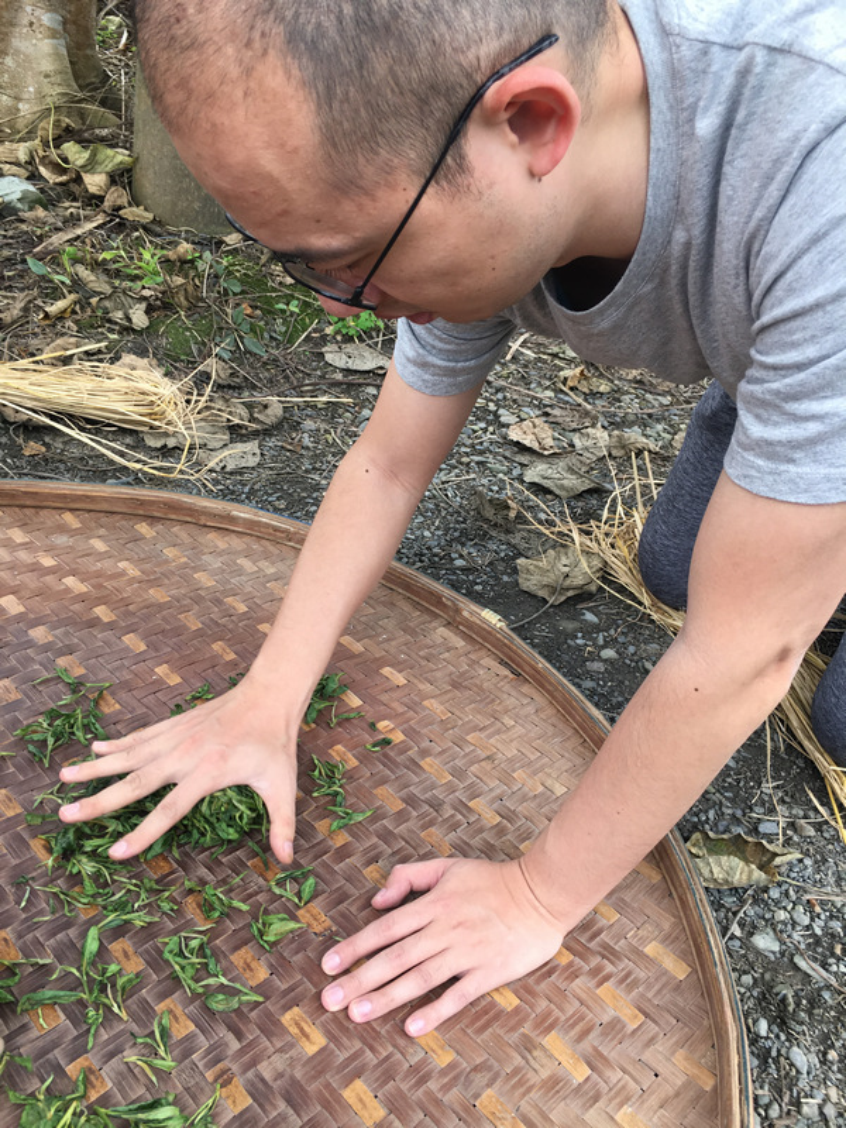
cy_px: 564
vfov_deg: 61.7
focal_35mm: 29
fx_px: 945
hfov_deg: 48.2
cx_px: 423
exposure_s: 1/120
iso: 32
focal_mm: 4.15
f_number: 2.2
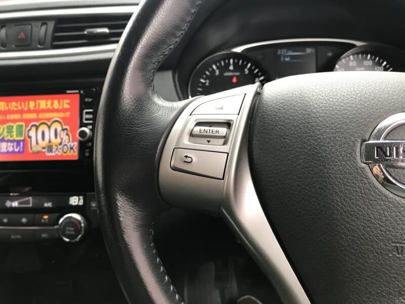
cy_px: 152
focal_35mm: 28
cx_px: 202
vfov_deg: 49.7
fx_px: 328
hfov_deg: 63.4
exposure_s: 1/32
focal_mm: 3.99
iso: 40
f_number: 1.8
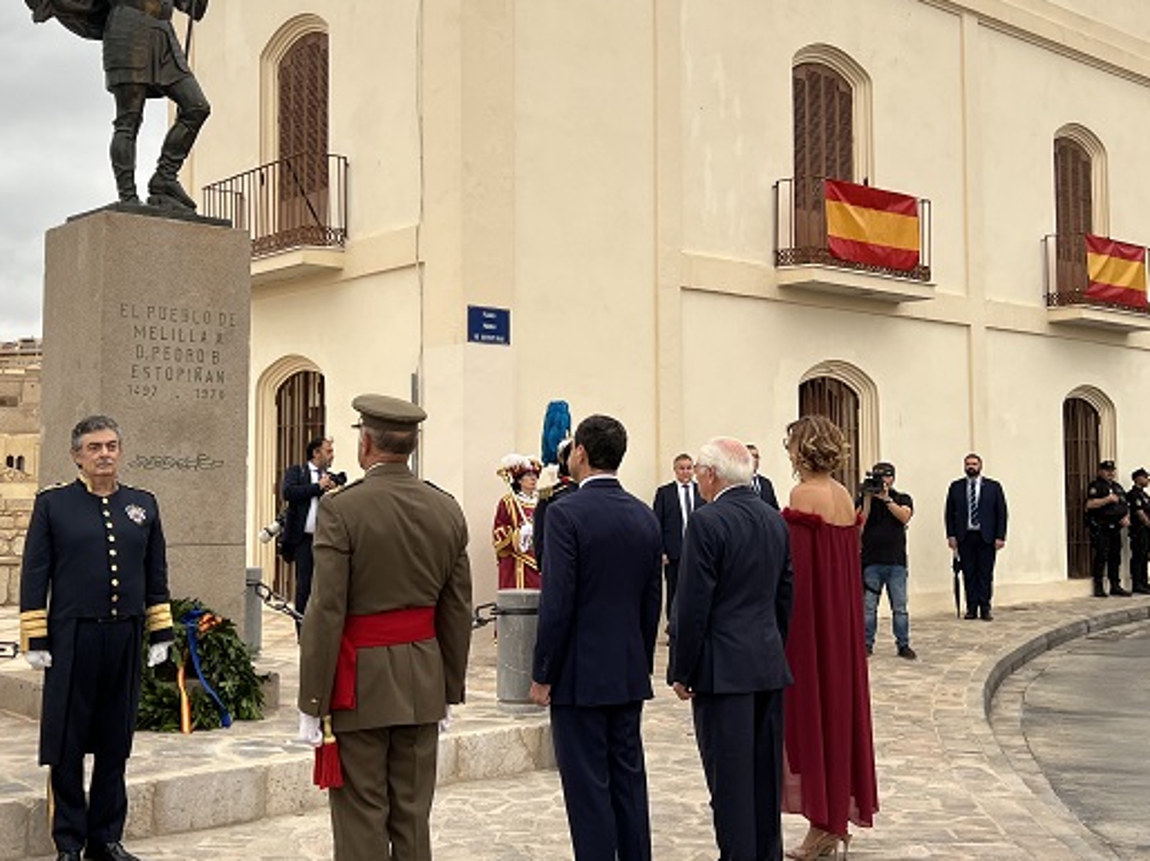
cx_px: 488
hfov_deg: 42.8
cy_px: 365
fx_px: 1461
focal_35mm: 44
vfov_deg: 32.8
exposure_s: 1/130
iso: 32
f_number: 1.5
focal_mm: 5.7
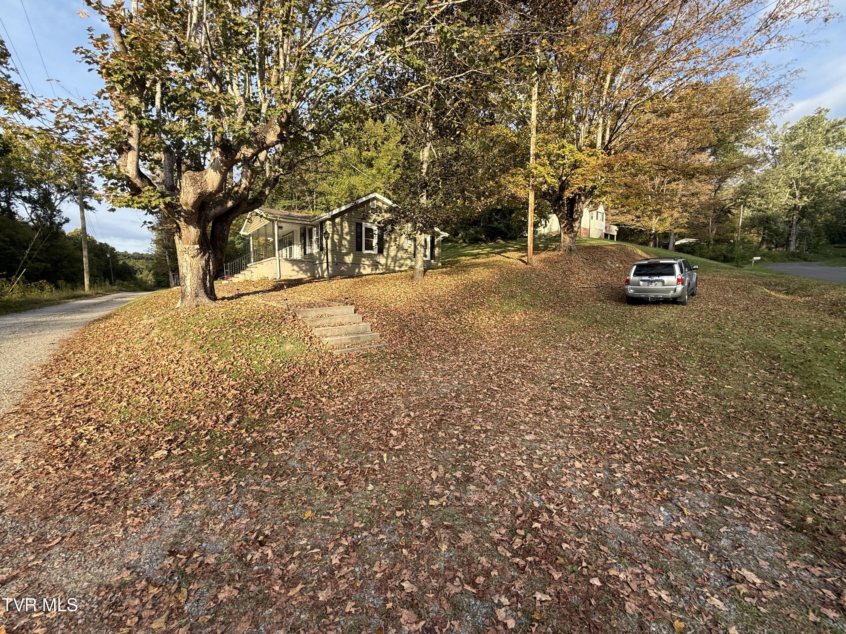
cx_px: 423
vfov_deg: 85.7
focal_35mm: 14
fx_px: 342
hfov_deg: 102.1
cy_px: 317
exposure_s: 1/361
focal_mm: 2.22
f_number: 2.2
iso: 50
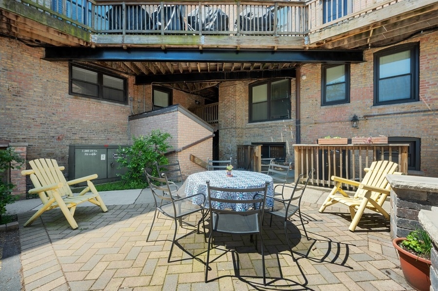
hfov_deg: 104.3
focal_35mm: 14
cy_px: 146
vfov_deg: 81.1
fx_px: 170
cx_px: 219
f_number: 11
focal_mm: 14
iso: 100
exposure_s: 1/125
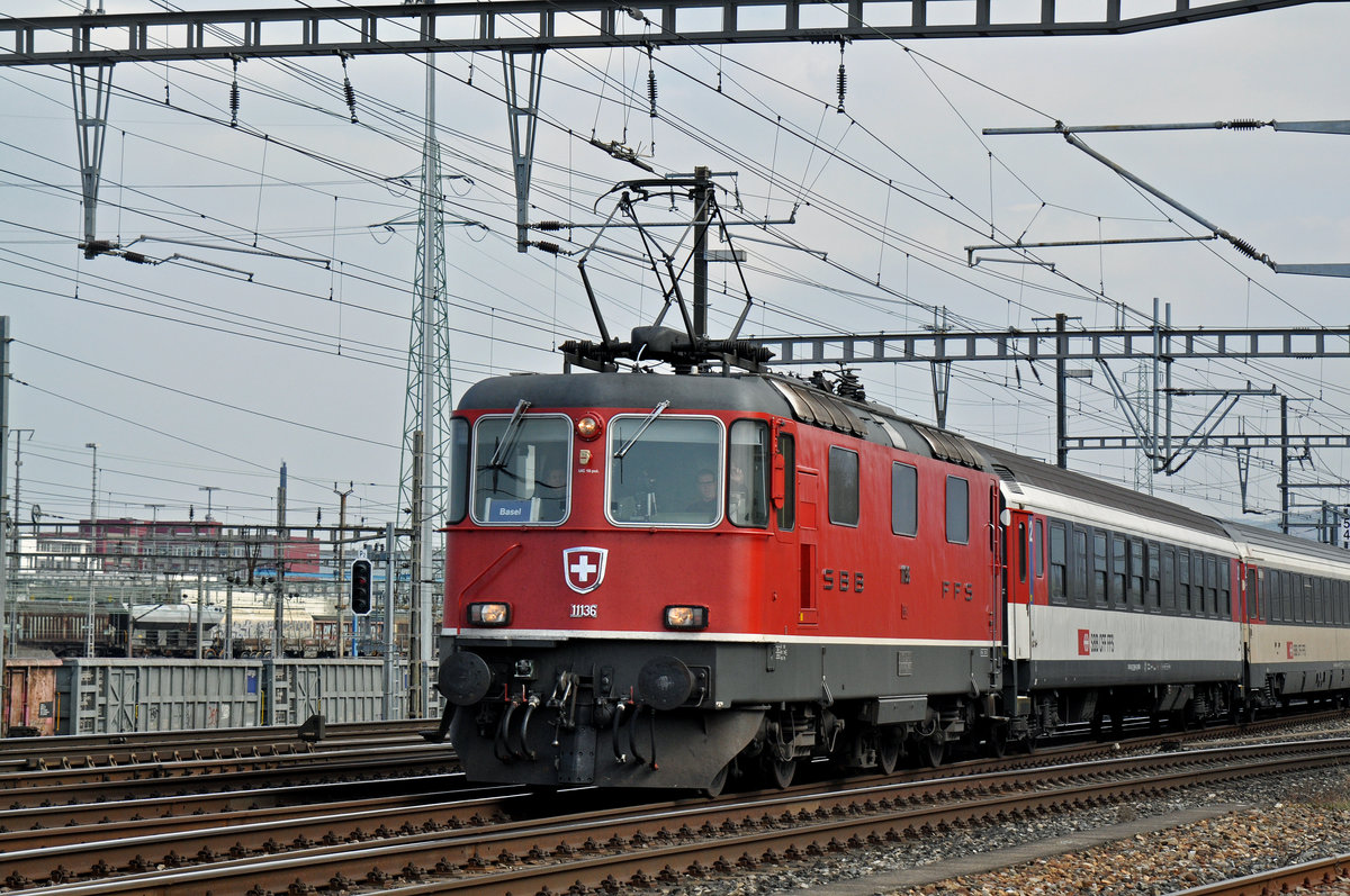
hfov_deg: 20.0
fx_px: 3820
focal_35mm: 102
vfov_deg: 13.4
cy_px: 448
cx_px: 675
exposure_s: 1/1000
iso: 400
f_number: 7.1
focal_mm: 68
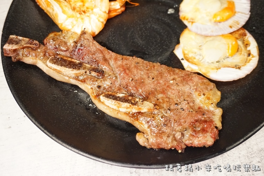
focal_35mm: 38
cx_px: 132
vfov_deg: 35.5
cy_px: 88
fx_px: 275
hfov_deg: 51.3
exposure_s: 1/60
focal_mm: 25
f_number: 4.5
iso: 2500
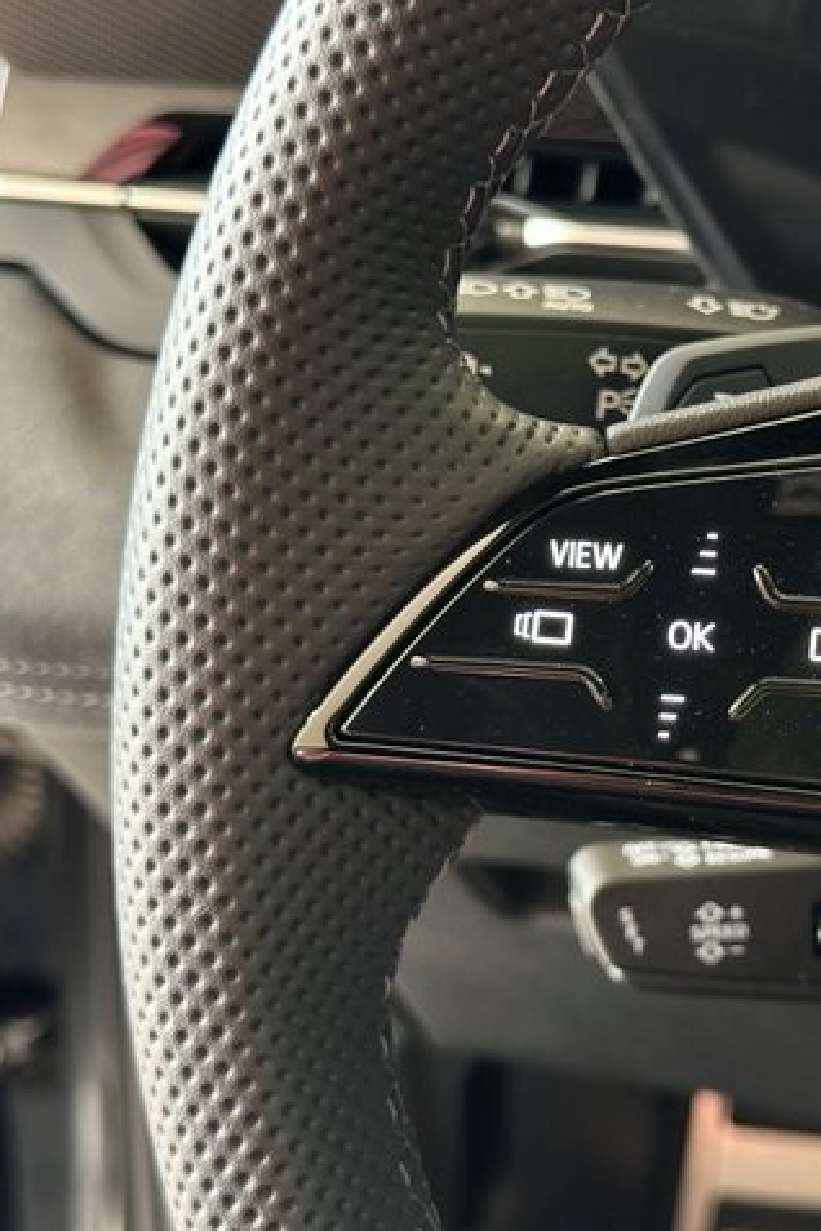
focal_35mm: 67
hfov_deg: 20.1
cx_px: 674
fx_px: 2292
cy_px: 614
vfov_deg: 30.1
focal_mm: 6.86
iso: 200
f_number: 1.78
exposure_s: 1/44
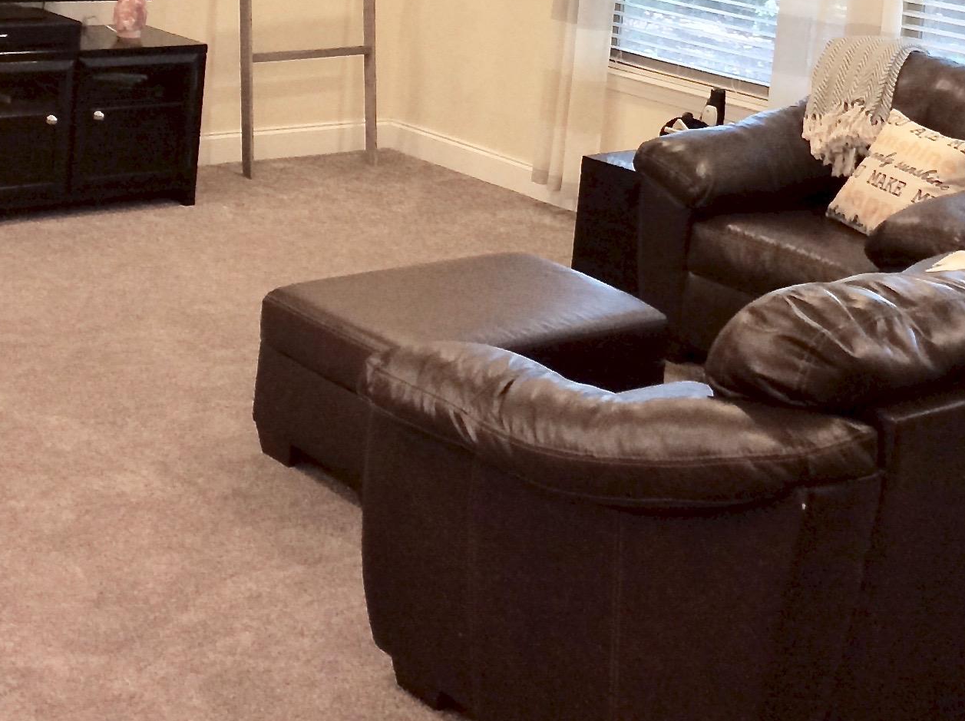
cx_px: 571
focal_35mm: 66
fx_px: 1837
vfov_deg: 21.3
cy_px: -18
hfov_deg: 29.4
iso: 125
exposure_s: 1/24
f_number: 2.4
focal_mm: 3.3
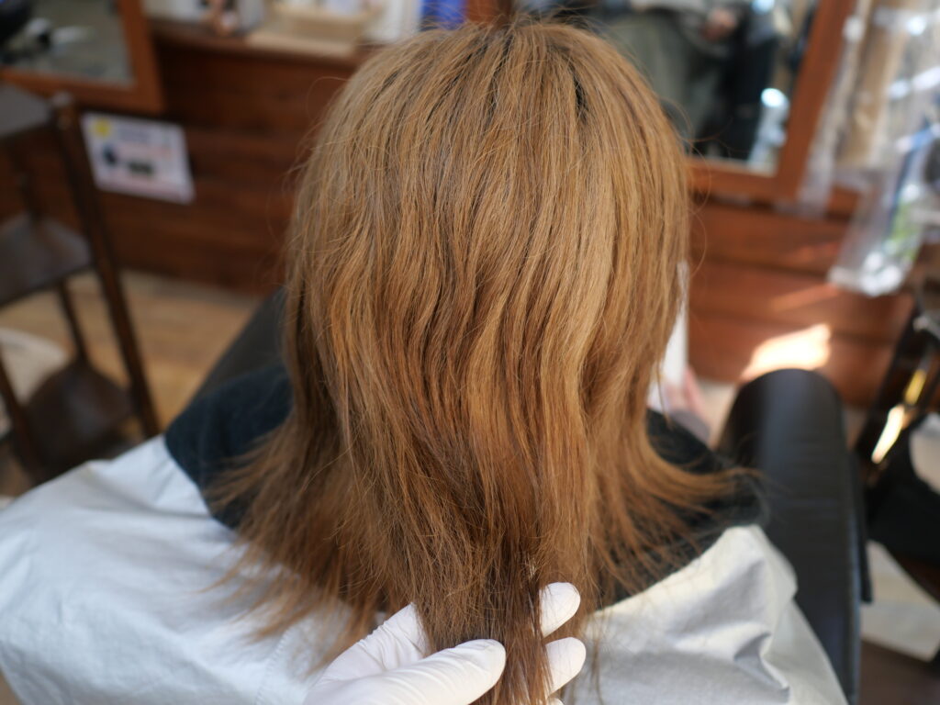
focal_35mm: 30
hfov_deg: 60.0
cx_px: 470
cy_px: 352
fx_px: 815
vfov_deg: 46.8
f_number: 1.7
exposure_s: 1/125
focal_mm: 15
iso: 200
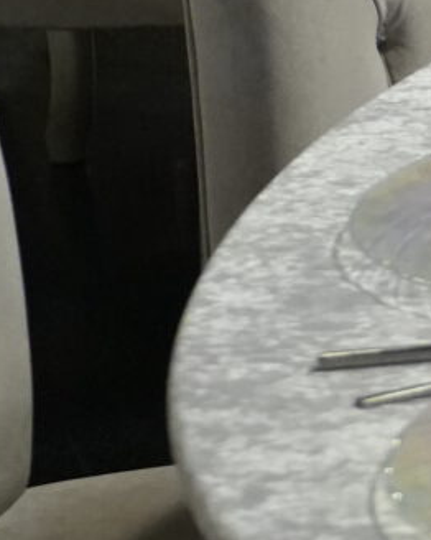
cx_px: 1586
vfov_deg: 8.4
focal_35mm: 220
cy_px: -459
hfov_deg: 6.1
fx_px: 3511
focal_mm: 30
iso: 5000
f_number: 2.8
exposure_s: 1/250
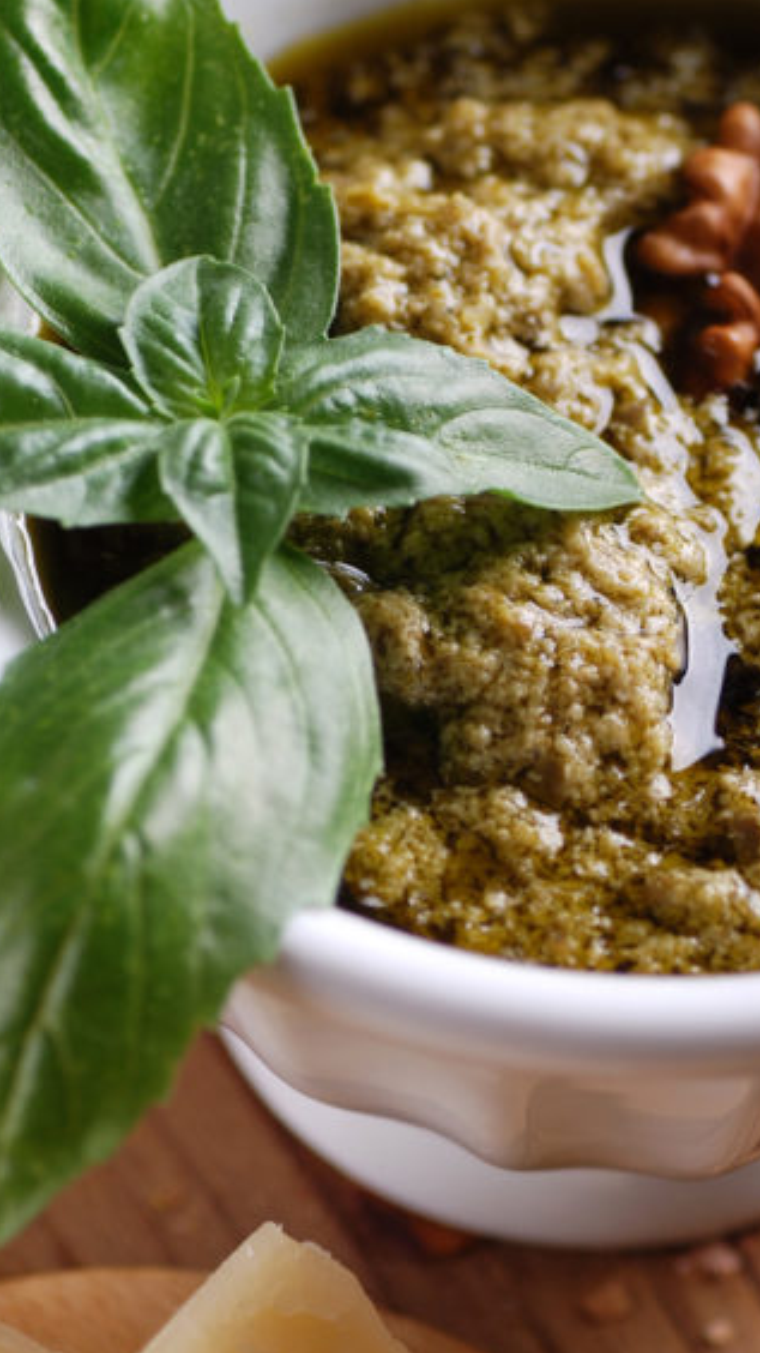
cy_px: 667
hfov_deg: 4.7
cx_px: 692
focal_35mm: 257
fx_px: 9213
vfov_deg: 8.4
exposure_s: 1/125
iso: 100
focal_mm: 90
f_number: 6.3
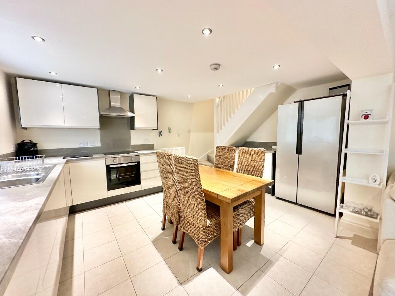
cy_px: 148
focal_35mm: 14
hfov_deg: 102.1
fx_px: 160
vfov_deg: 85.7
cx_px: 198
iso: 320
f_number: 2.2
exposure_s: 1/50
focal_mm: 2.22
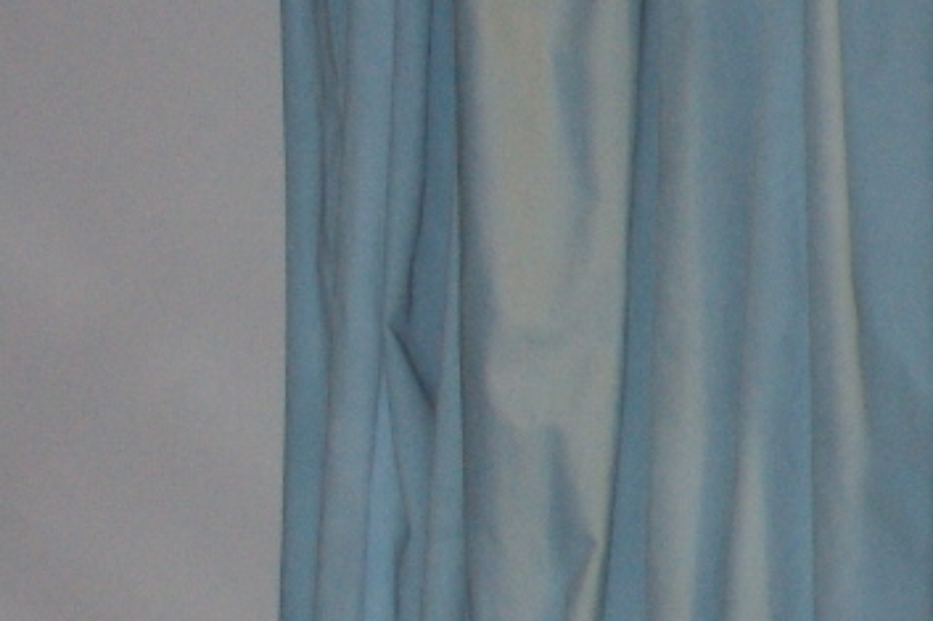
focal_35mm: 340
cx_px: 2833
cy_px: 576
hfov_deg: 5.7
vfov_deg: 4.0
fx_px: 8813
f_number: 4
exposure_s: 1/60
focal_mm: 35
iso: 400
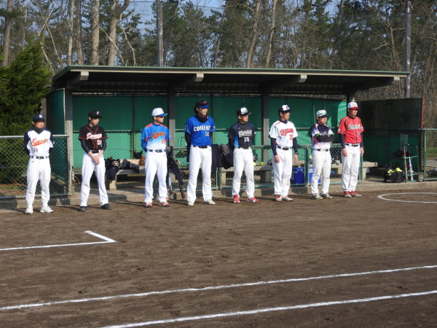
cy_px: 164
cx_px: 218
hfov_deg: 32.2
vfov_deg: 24.4
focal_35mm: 60
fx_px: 757
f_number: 4.2
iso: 100
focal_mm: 10.7
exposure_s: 1/640
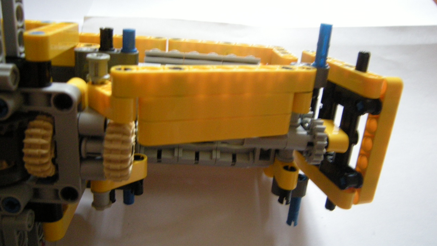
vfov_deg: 37.8
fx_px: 359
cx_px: 221
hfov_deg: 62.6
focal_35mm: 31
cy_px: 127
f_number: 2.8
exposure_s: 1/17.4
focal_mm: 4.7
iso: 400
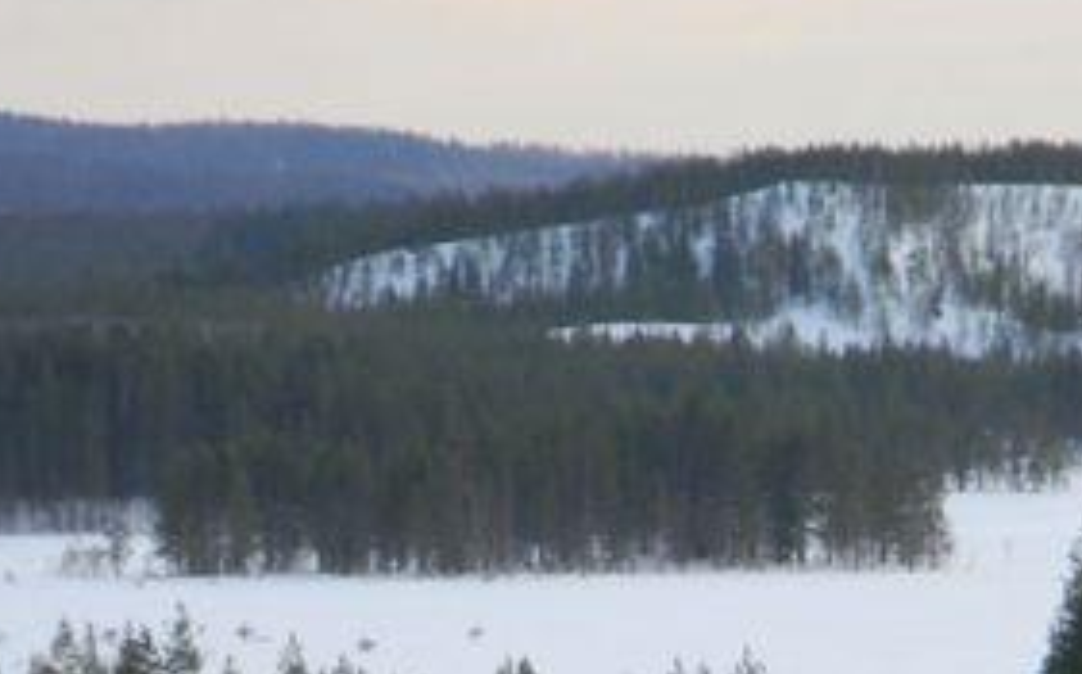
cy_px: 620
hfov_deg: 3.1
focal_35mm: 672
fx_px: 19796
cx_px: 924
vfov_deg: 1.9
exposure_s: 1/80.1
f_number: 5.4
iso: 80
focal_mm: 50.4
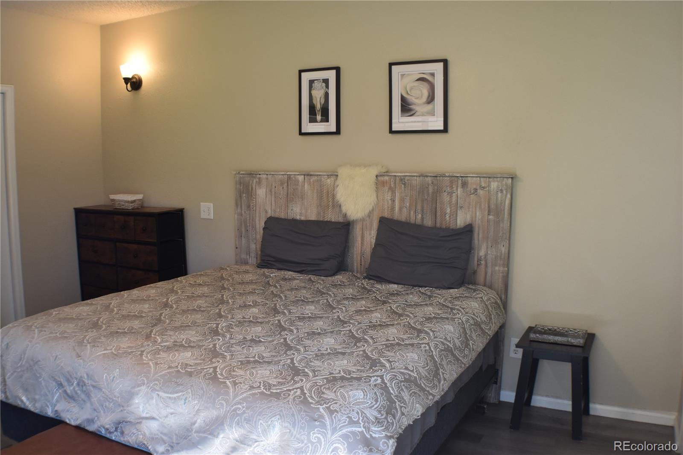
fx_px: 797
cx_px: 342
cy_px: 228
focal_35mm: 42
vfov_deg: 31.9
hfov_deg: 46.4
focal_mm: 28
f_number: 4.2
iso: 560
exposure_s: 1/60
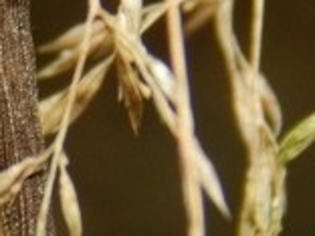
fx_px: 5369
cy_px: 321
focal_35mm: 590
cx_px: -95
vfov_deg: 2.5
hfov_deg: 3.4
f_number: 9.2
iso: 200
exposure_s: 1/30
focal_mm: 20.5
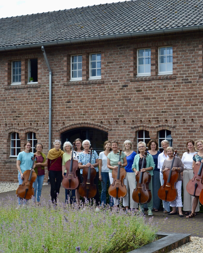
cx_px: 102
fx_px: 511
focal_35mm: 68
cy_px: 127
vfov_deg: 27.9
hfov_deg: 22.5
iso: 100
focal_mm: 32
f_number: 6.3
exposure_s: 1/160
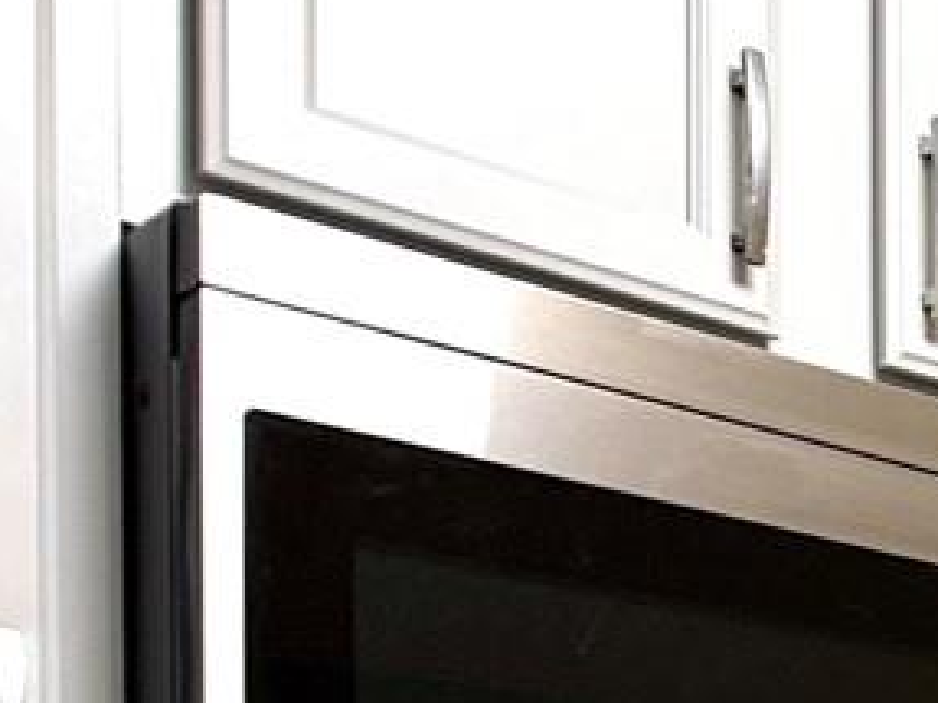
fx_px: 3630
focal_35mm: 134
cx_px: 2320
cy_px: 1363
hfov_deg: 11.7
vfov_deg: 10.3
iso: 160
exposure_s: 1/60
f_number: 1.78
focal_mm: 6.76
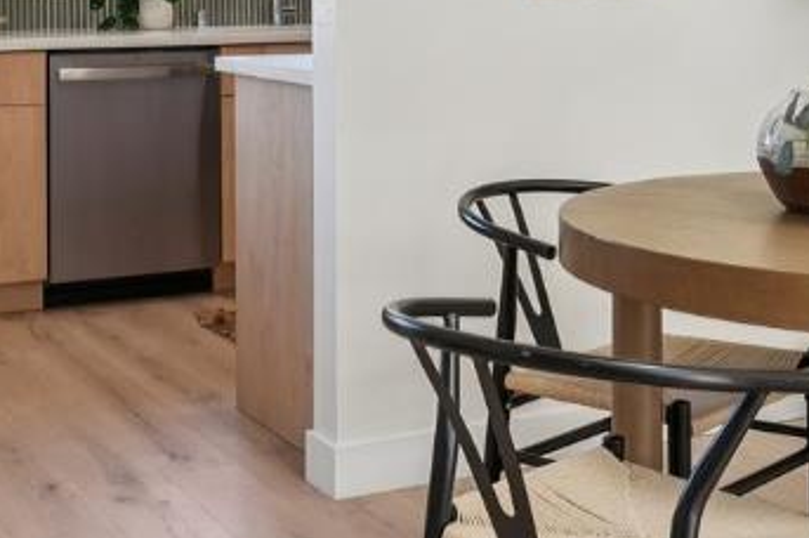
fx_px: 1621
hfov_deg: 28.0
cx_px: 384
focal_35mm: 72
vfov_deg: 18.3
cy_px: -20
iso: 400
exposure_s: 1/50
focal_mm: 16.5
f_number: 8
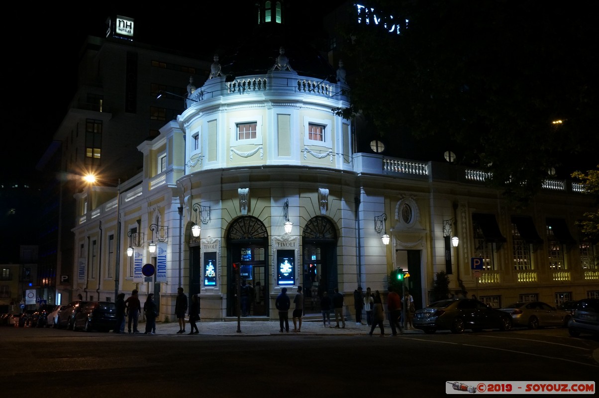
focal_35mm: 34
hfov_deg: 55.2
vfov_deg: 38.3
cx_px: 300
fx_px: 573
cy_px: 199
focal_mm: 23
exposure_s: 1/10
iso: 1600
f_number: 11
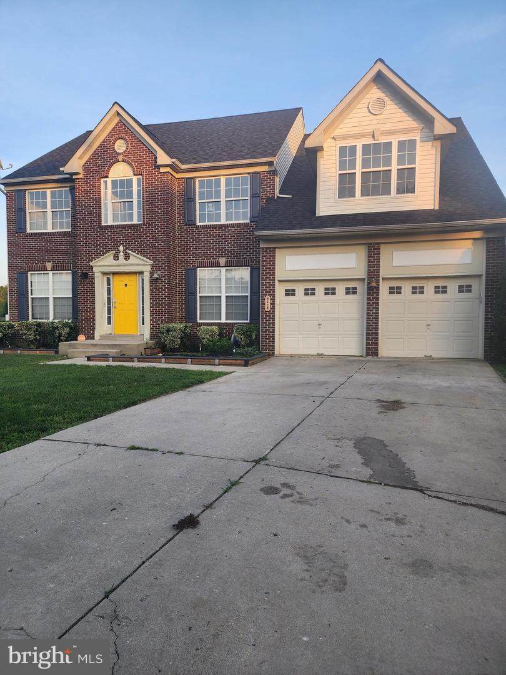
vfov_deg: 73.9
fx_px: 448
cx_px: 253
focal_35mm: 23
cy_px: 338
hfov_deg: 58.9
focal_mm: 6.4
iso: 25
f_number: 1.8
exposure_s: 1/180
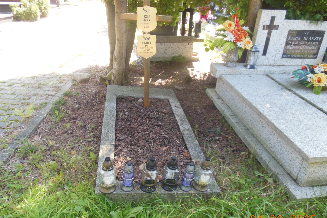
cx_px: 161
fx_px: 245
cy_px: 117
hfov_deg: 67.4
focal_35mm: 27
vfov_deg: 47.9
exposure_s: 1/80
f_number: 3.2
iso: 125
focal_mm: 4.5
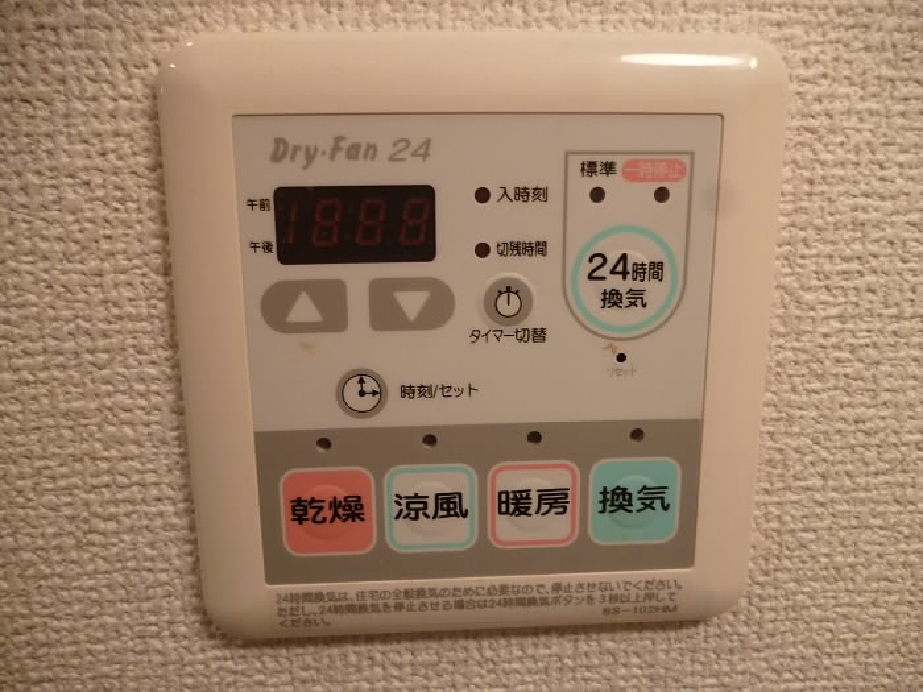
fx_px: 747
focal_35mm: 28
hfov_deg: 63.4
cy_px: 346
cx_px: 462
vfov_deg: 49.7
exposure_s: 1/60
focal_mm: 5
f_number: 3.1
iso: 200
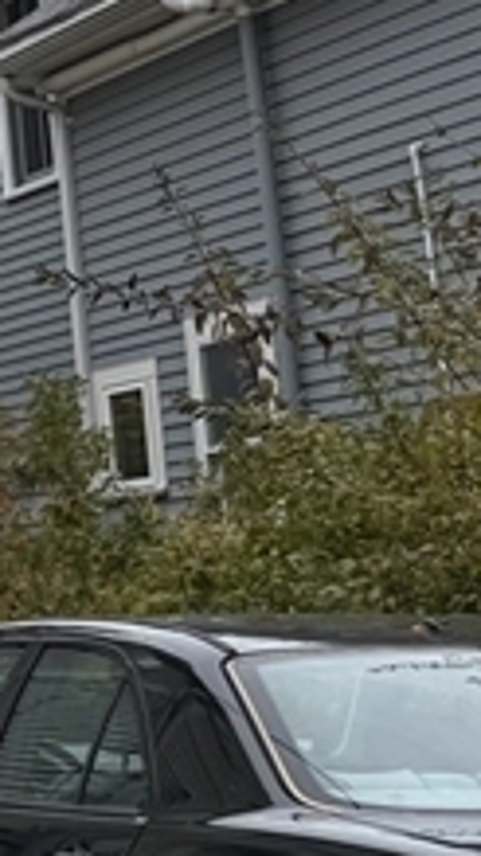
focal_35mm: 122
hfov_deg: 7.4
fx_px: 2769
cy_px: 215
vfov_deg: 17.5
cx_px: -1404
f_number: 1.78
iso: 80
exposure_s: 1/1855
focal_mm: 6.76
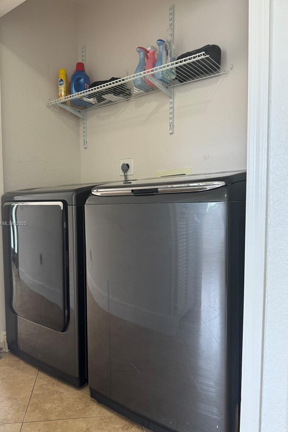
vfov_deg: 69.4
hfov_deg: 49.4
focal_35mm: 26
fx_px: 312
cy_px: 224
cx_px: 127
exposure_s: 1/60
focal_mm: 6.76
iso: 125
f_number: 1.78
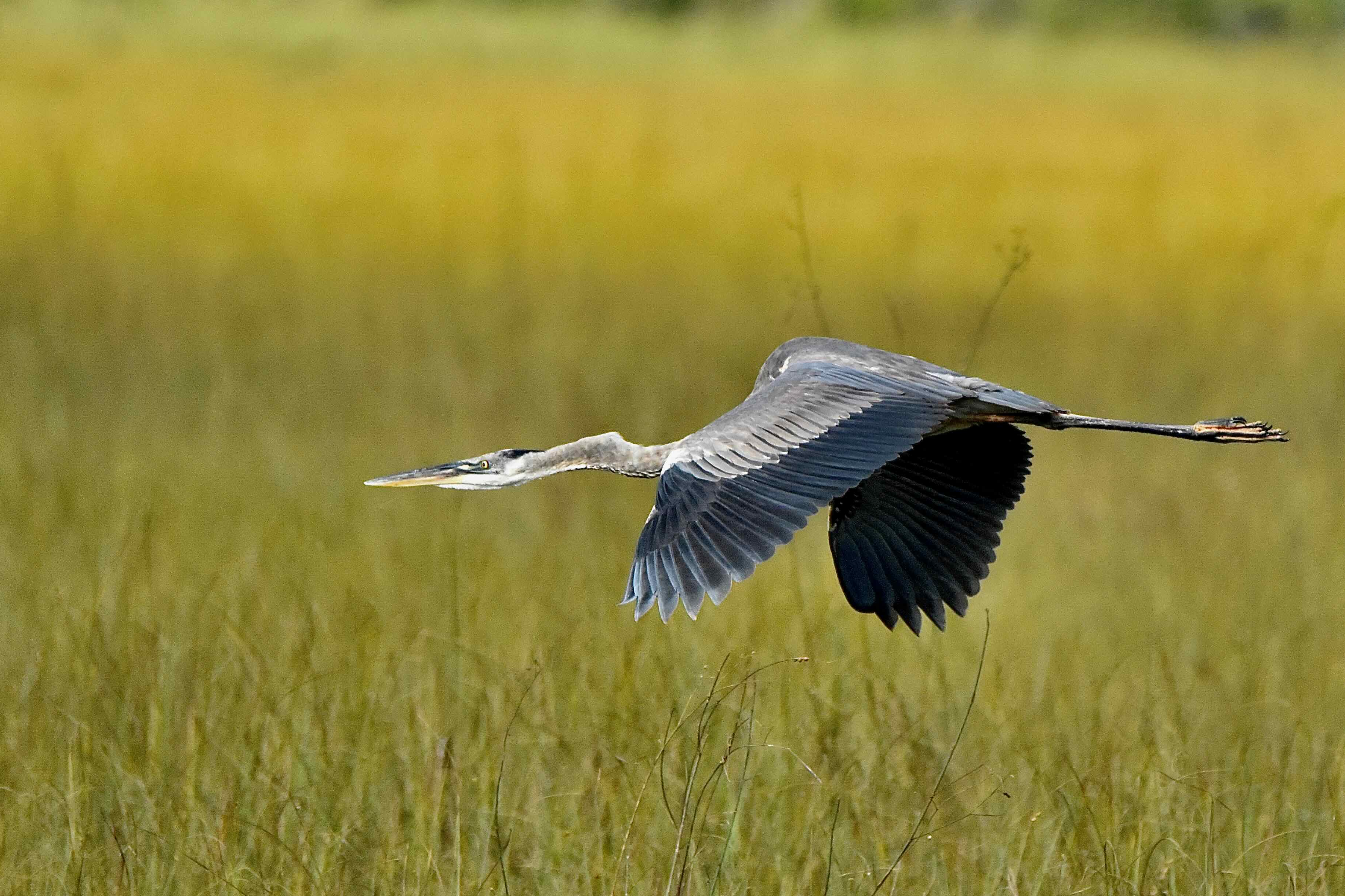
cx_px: 672
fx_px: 22454
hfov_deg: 3.4
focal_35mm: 601
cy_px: 448
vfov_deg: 2.3
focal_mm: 600
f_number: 8
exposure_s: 1/4000
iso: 4000
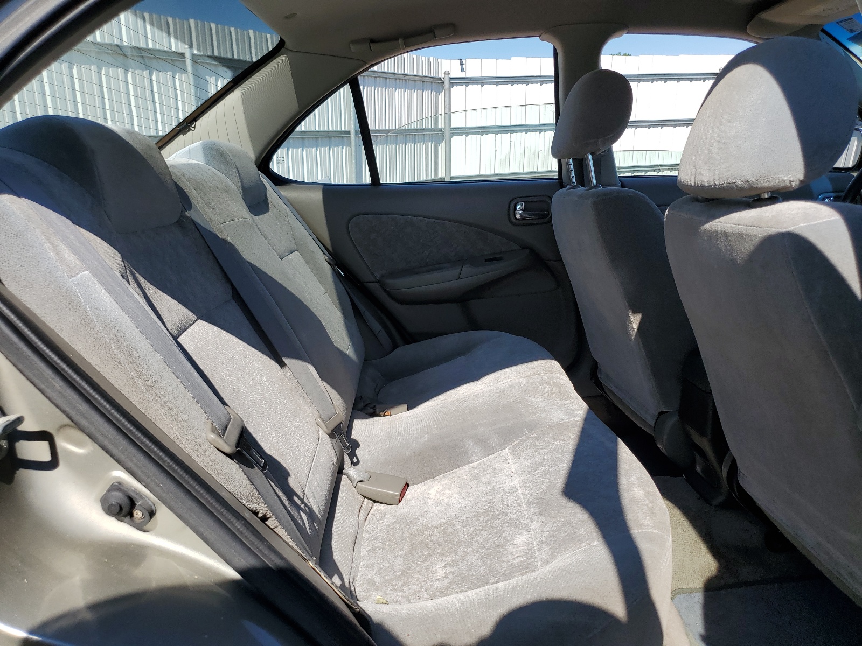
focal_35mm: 26
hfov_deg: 67.3
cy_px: 323
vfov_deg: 53.1
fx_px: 647
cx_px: 431
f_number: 1.5
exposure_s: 1/2500
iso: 50
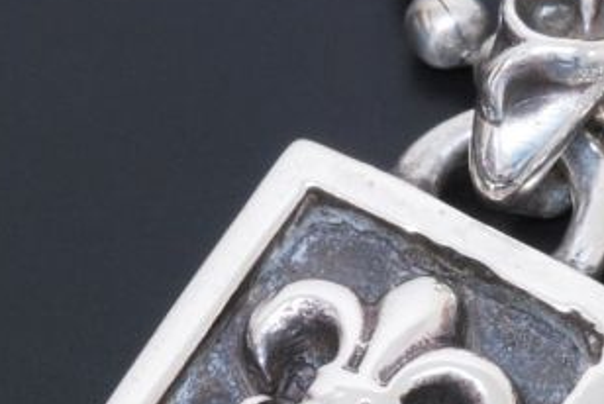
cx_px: 449
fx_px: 5492
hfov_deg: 6.3
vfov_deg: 4.2
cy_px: 296
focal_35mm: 327
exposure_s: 4
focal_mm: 105
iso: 200
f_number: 45
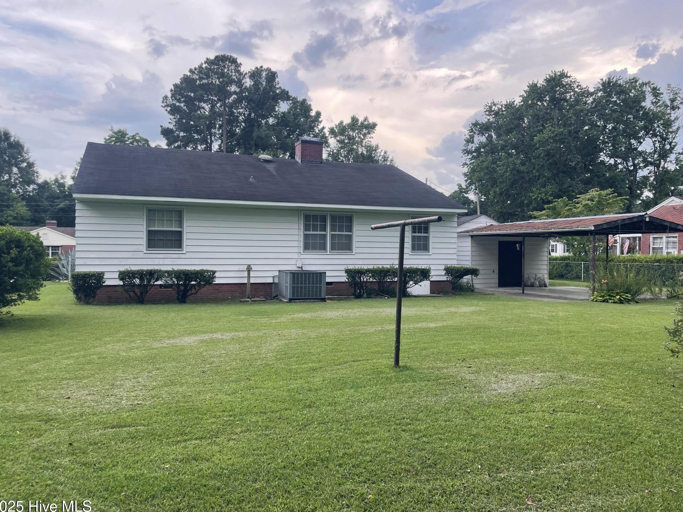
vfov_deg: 51.3
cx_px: 332
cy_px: 265
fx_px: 533
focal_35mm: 27
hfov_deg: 65.3
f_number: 1.6
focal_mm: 4.2
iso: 32
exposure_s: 1/467
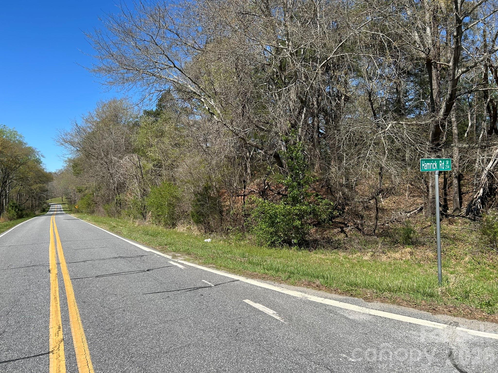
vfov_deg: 53.1
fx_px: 374
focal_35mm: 26
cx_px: 249
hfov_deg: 67.3
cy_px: 186
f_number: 1.5
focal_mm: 5.7
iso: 50
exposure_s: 1/3165
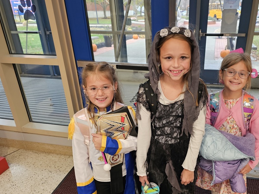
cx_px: 162
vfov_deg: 48.0
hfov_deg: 60.8
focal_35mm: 29
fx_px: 217
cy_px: 115
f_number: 1.7
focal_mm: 6.3
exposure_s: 1/120
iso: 250
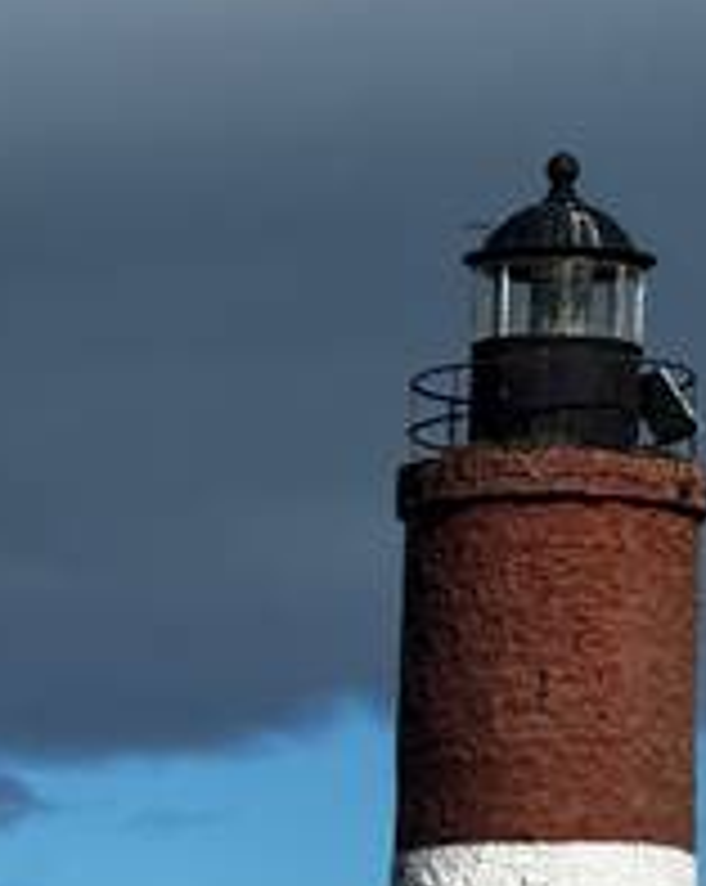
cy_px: 1309
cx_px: -171
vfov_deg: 5.0
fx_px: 9974
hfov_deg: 4.0
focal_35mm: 381
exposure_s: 1/3509
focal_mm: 15.66
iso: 50
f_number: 2.8
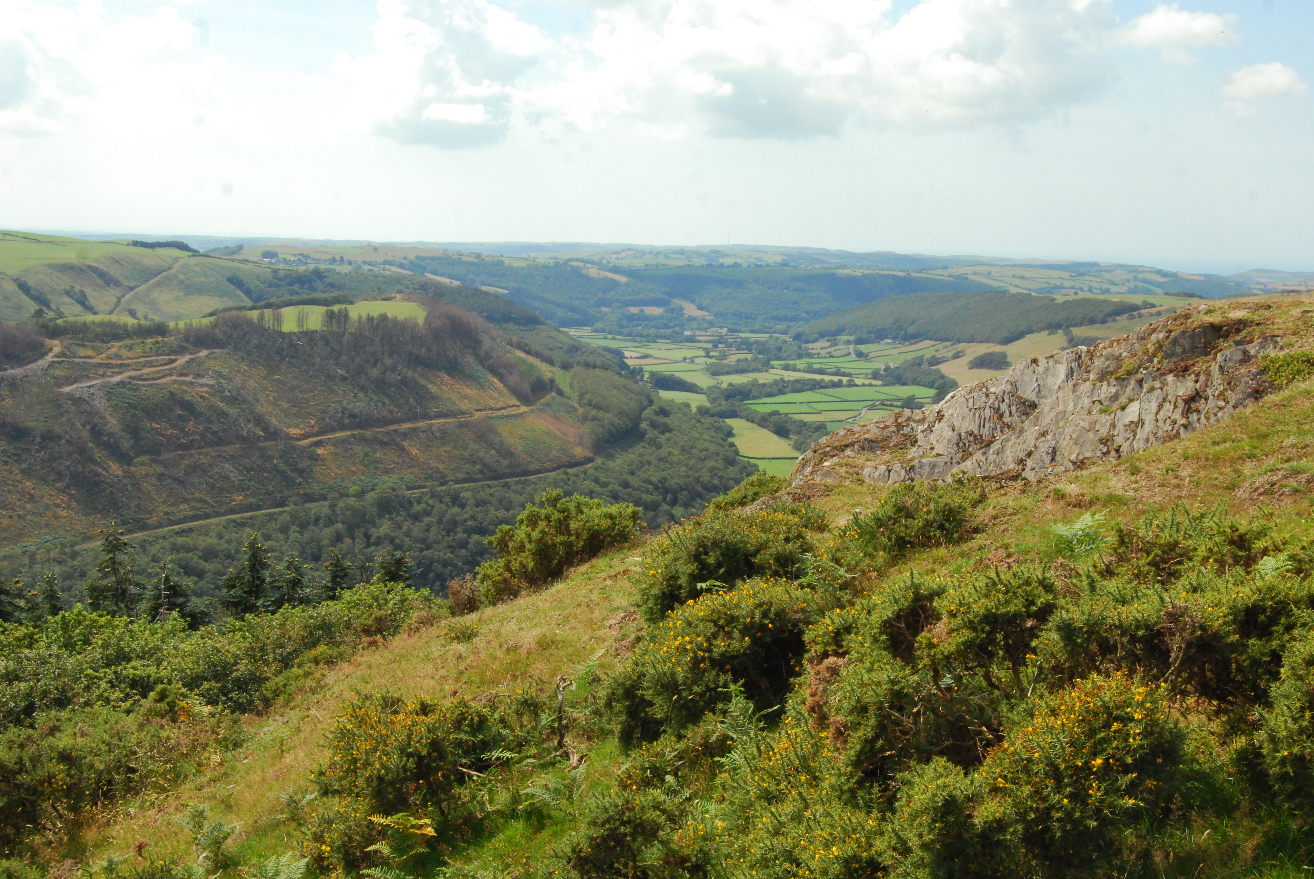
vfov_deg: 32.0
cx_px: 657
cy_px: 440
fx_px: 1535
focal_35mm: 42
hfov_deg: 46.3
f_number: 13
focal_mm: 28
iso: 800
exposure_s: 1/640
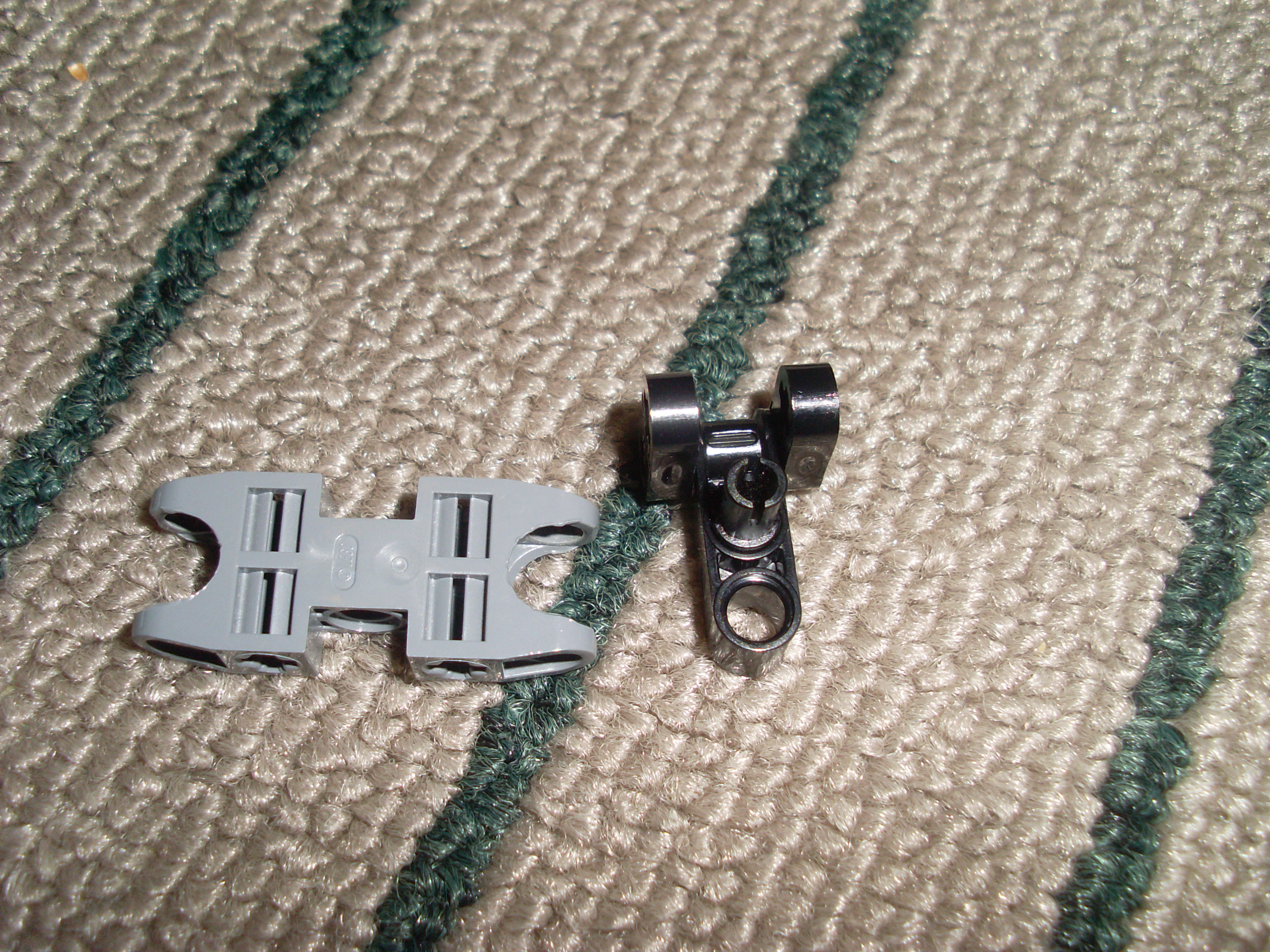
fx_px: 1394
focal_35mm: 38
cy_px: 476
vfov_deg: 37.7
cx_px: 635
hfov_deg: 49.0
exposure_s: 1/45
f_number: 7.7
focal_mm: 6.3
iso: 100
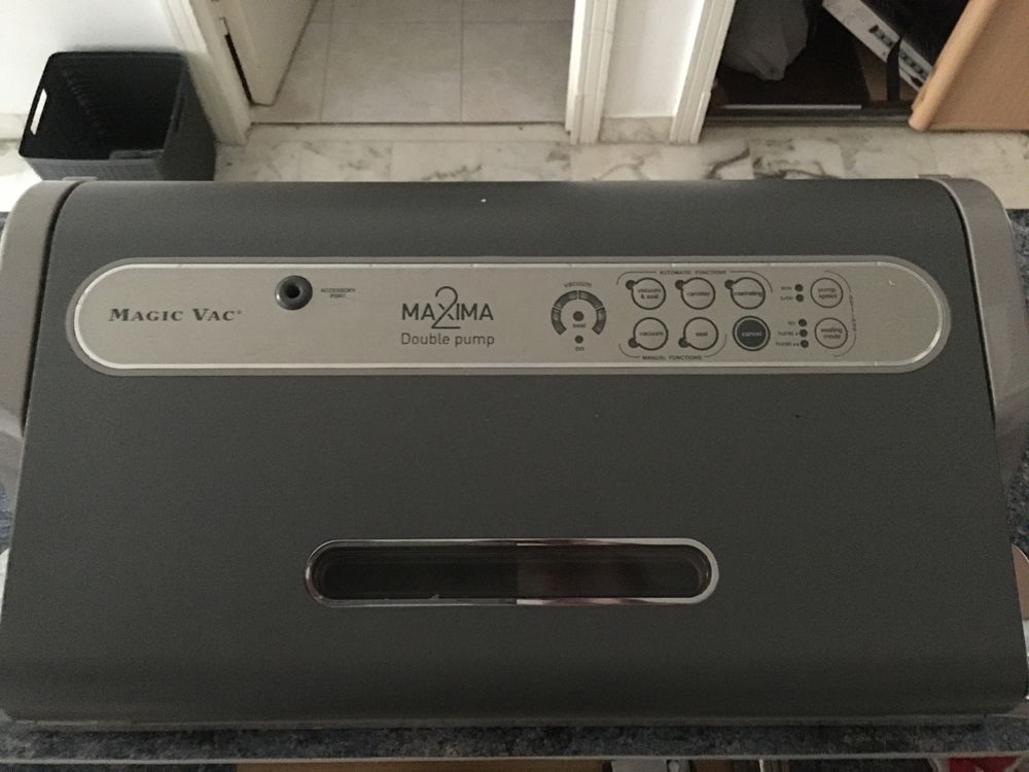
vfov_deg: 48.2
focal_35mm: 29
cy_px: 386
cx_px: 514
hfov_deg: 61.7
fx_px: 862
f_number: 2.2
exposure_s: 1/4
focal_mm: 4.15
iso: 400
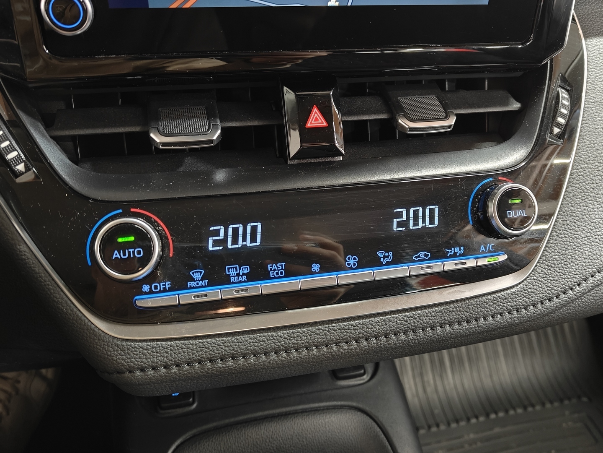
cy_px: 226
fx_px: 523
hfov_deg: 60.0
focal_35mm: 30
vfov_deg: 46.8
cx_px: 302
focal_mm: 5.59
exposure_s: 1/20
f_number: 1.8
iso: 1250
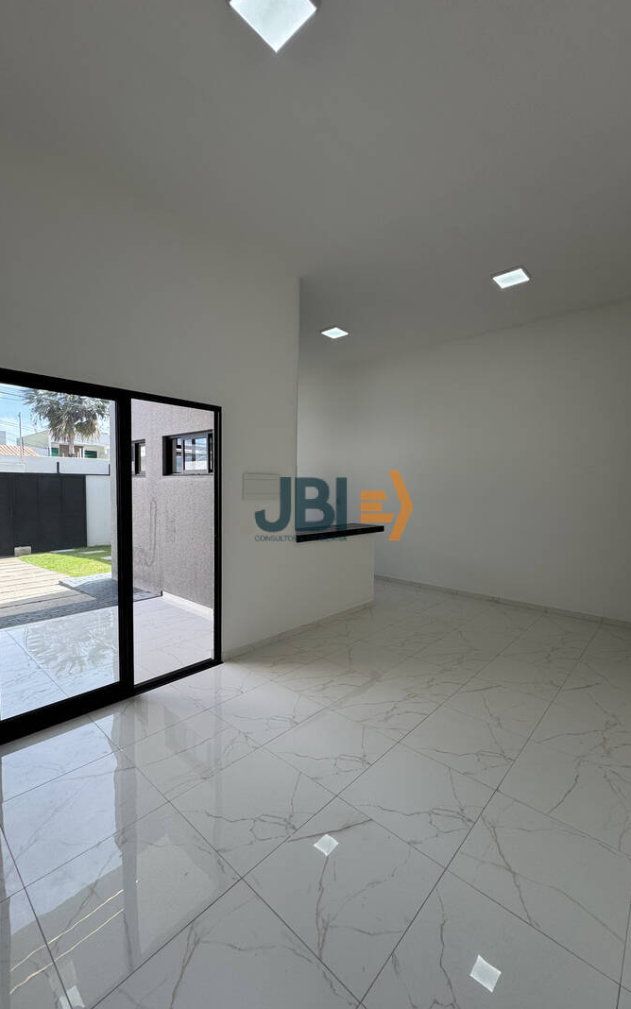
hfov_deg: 74.8
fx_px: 413
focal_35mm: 15
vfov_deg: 101.4
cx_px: 328
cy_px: 507
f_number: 2.2
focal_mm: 2.22
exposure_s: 1/282
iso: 40
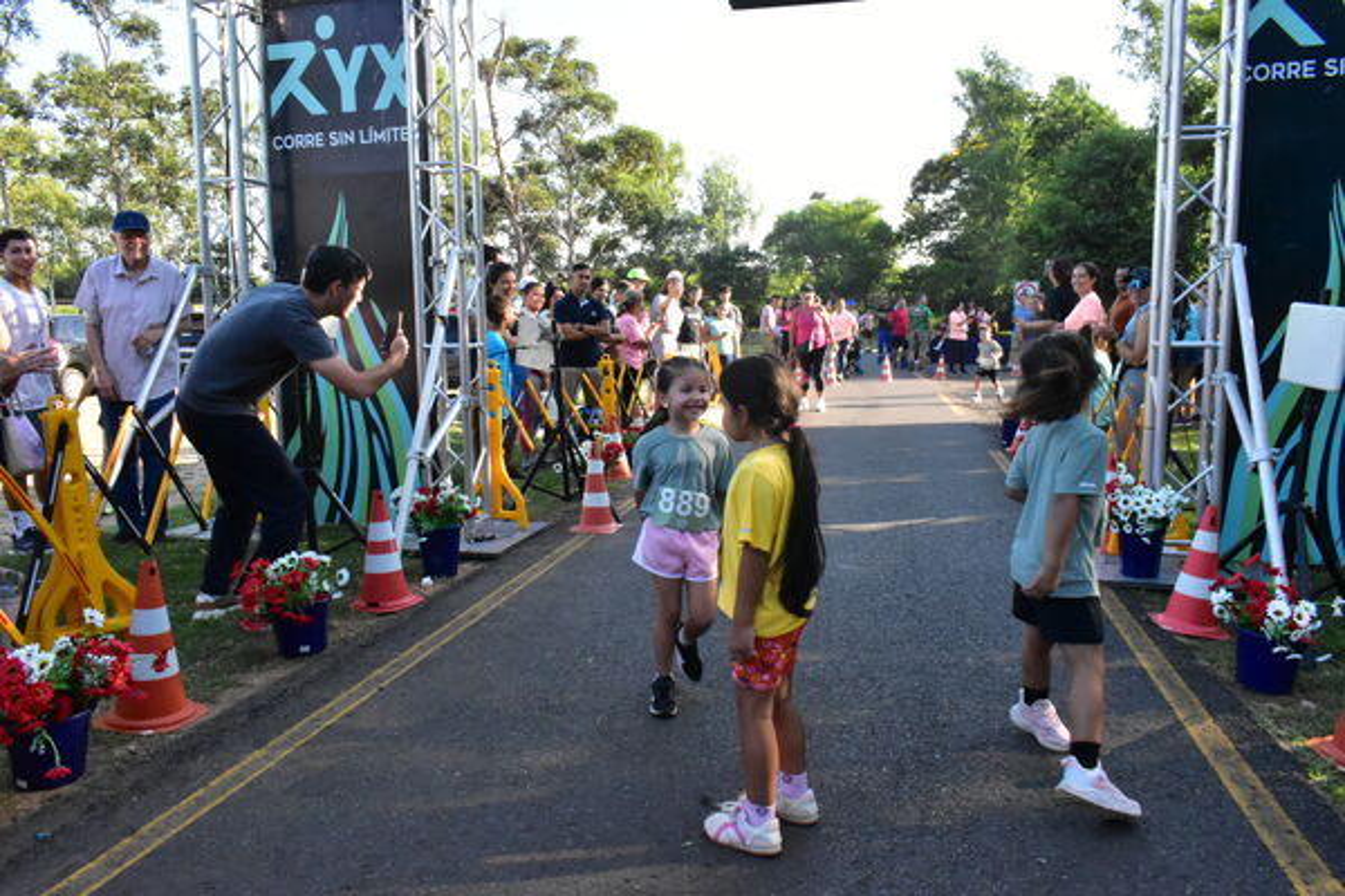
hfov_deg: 67.4
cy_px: 448
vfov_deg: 47.9
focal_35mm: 27
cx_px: 672
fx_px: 1009
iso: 3200
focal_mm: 18
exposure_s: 1/250
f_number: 22
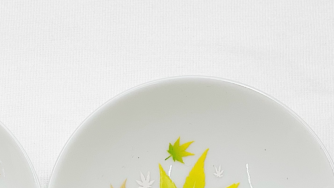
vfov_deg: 7.5
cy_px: 232
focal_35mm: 160
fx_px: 1417
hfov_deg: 13.3
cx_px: 45
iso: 25
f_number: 2
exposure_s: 1/100
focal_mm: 6
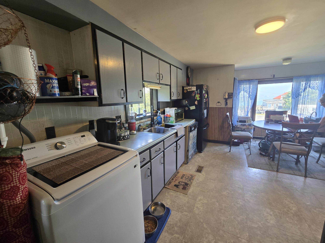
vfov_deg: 89.9
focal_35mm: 13
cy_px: 122
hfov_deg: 106.2
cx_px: 162
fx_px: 122
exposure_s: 1/60
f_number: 2.2
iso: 160
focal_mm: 2.2
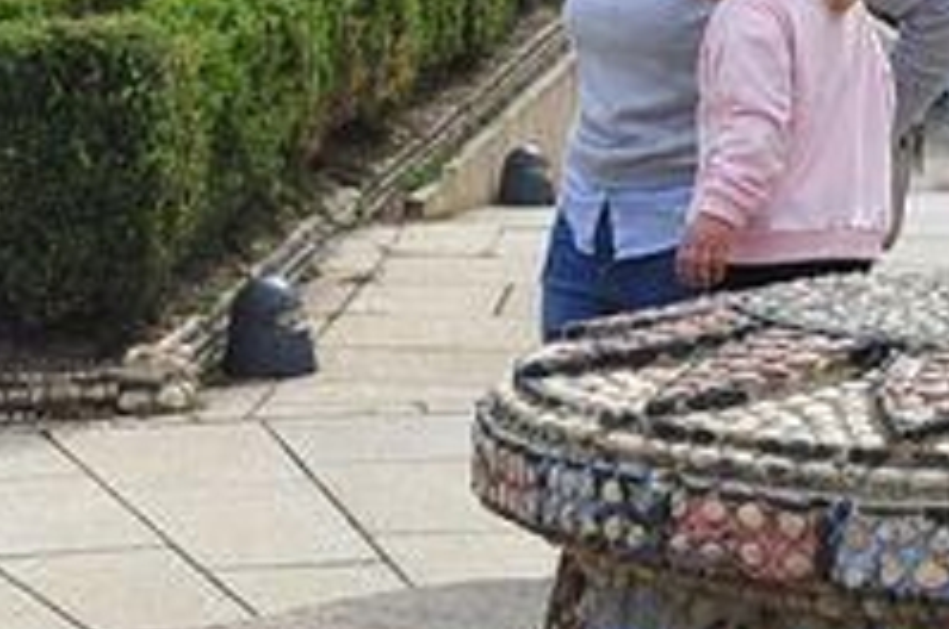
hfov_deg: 12.3
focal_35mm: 161
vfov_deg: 8.5
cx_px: -334
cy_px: 64
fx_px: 4237
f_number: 5
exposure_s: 1/640
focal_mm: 40
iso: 200
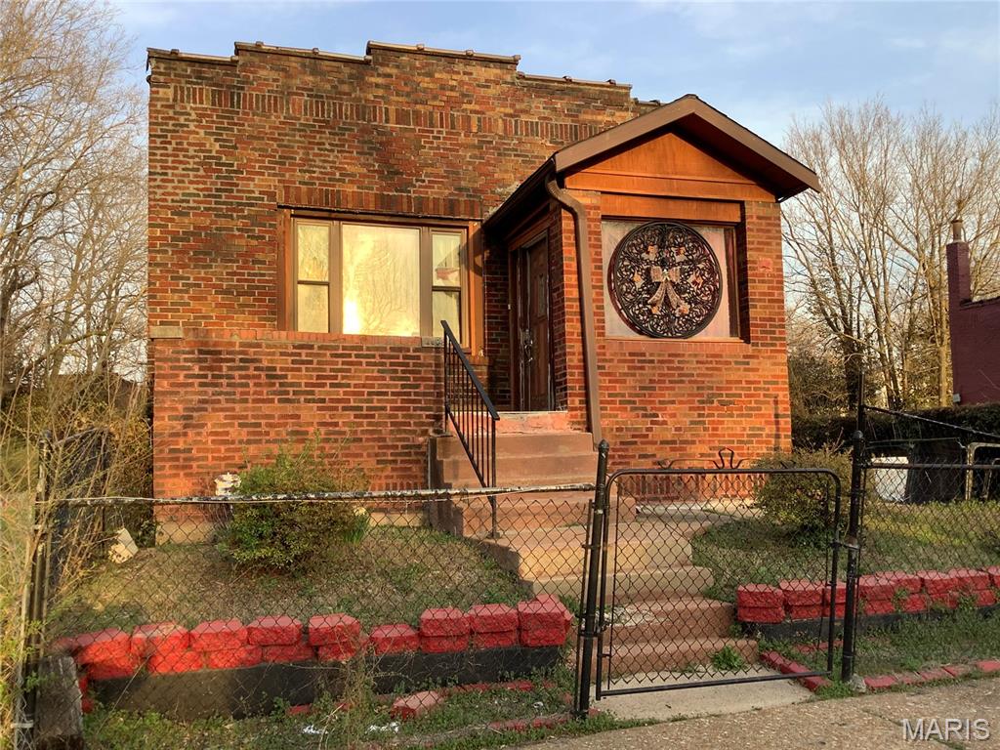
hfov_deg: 58.4
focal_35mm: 31
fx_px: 896
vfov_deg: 45.4
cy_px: 375
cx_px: 500
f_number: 2.4
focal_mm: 3.3
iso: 25
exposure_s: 1/127
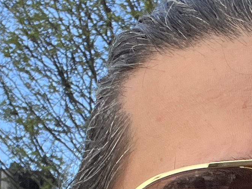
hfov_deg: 13.7
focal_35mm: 139
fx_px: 1012
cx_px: 322
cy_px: 384
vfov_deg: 9.9
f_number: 2.2
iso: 32
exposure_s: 1/232
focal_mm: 2.71
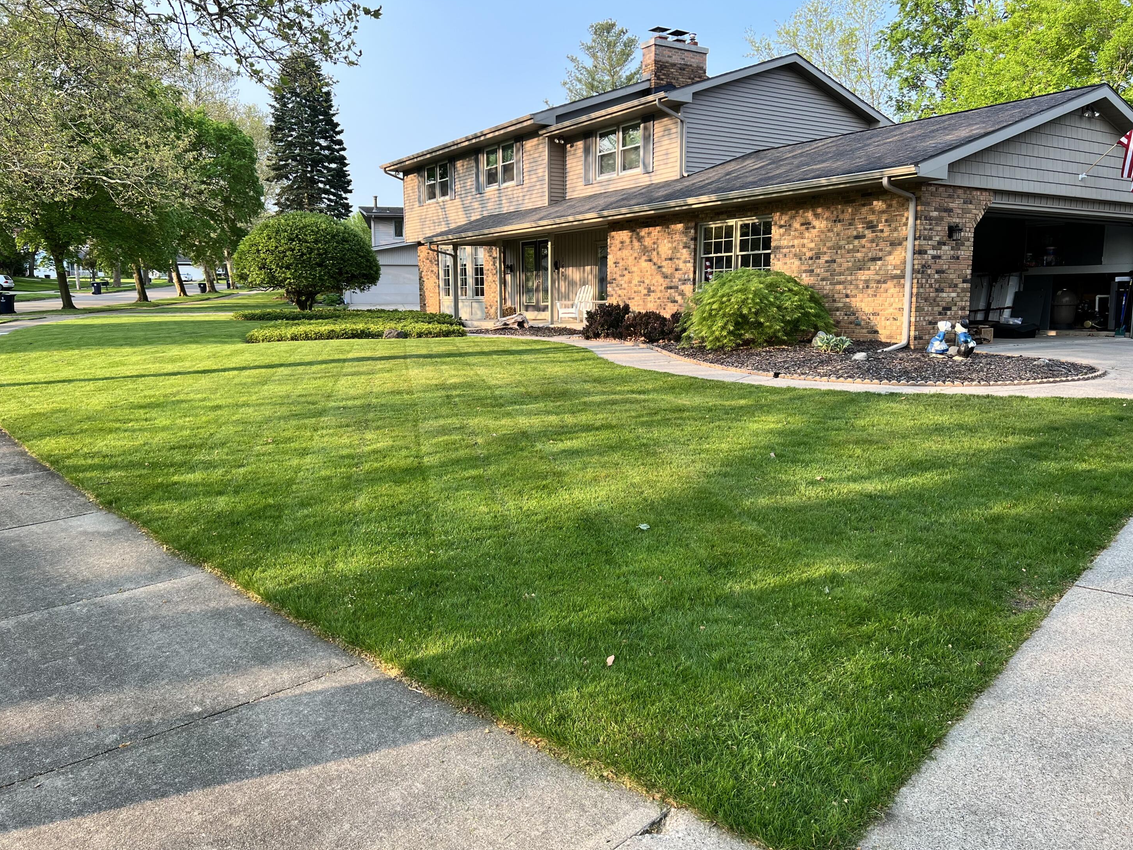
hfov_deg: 65.3
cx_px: 562
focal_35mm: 27
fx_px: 884
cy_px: 430
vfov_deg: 51.4
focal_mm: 5.7
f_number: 1.5
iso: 50
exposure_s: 1/476
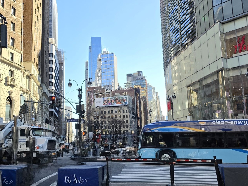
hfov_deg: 51.2
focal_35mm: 36
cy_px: 96
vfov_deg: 39.6
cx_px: 109
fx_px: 258
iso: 64
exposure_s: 1/3084
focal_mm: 6.5
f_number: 1.4
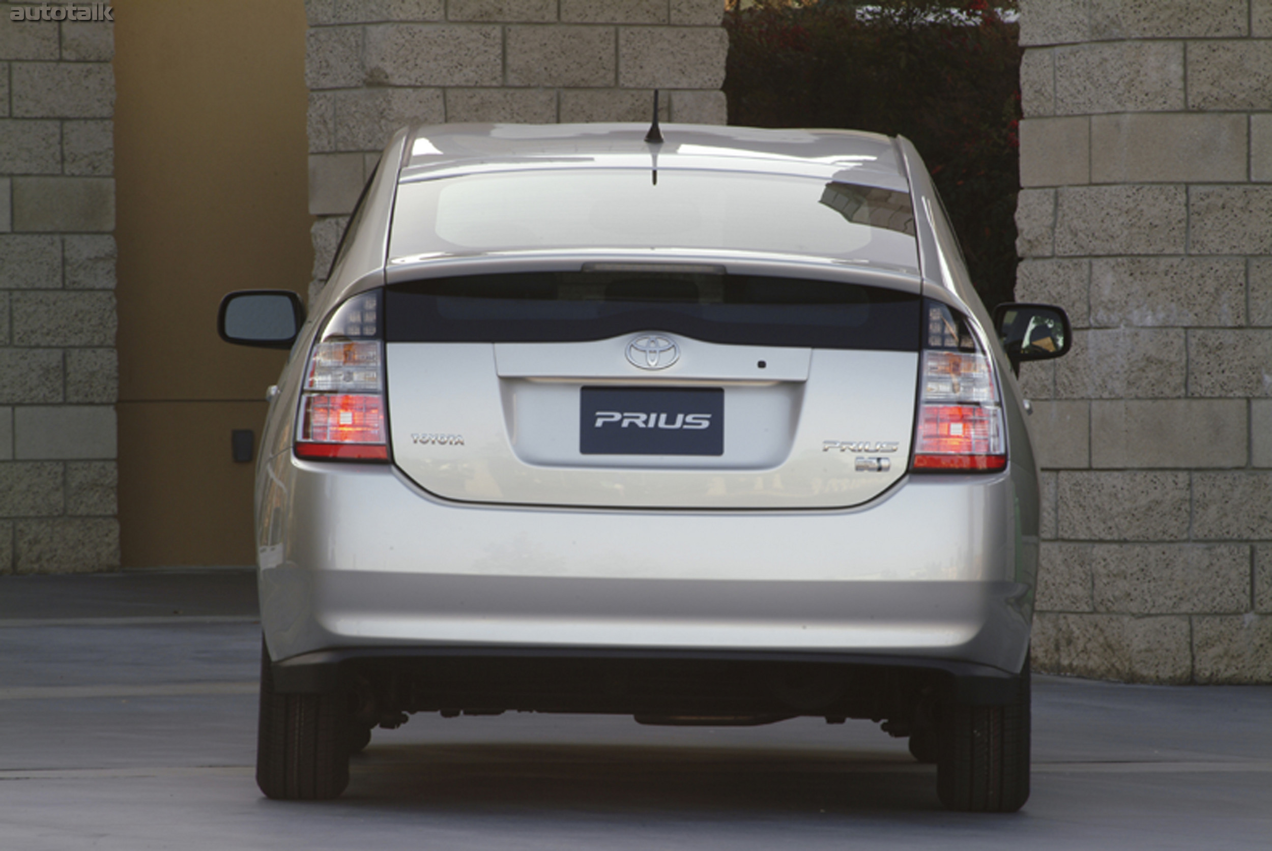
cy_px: 426
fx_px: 10612
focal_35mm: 300
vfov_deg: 4.6
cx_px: 636
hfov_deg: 6.9
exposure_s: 1/10
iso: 100
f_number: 16
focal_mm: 200
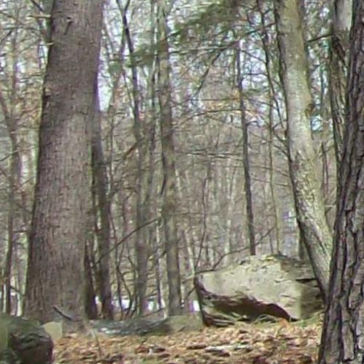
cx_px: 978
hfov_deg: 8.2
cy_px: -41
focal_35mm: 190
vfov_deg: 9.1
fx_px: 2260
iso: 80
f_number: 2.7
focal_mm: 6
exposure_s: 1/480
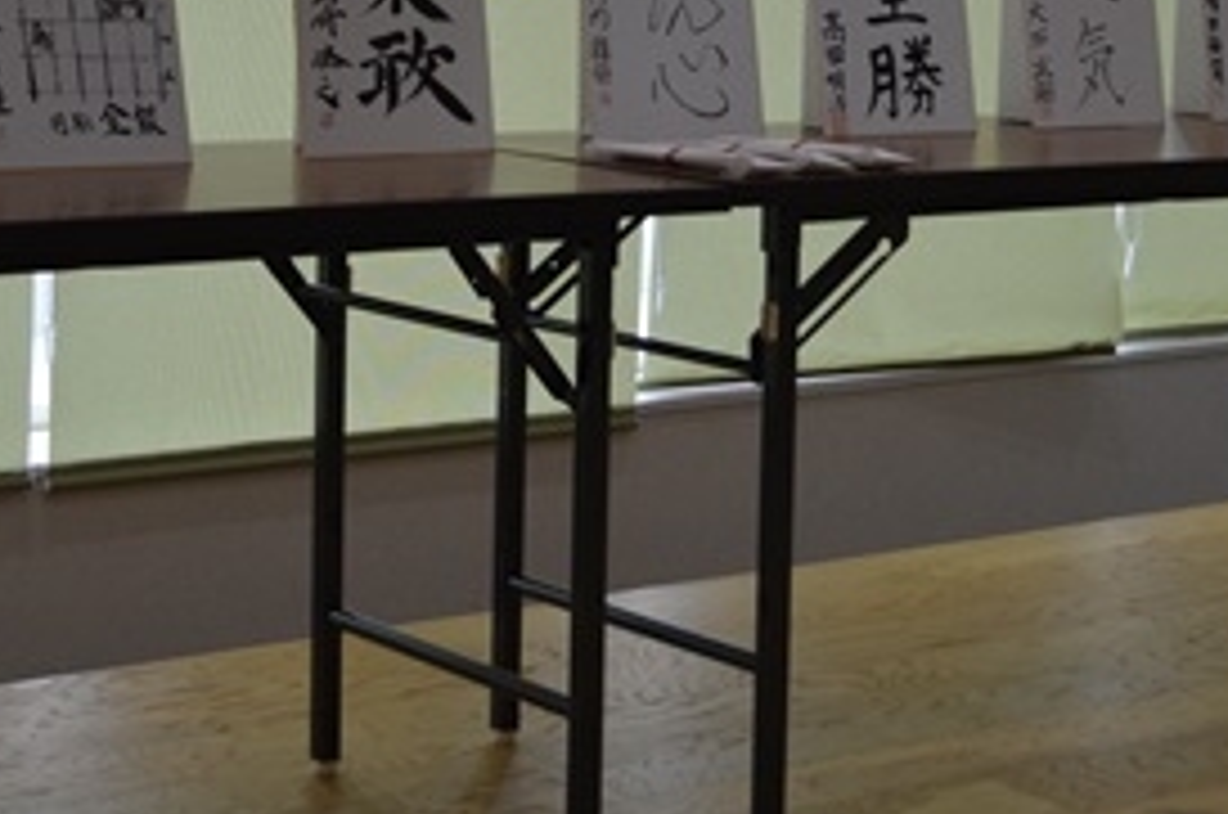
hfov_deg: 23.7
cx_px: 560
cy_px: 4
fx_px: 2928
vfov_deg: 15.5
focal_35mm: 86
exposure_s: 1/500
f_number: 4.2
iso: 720
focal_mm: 26
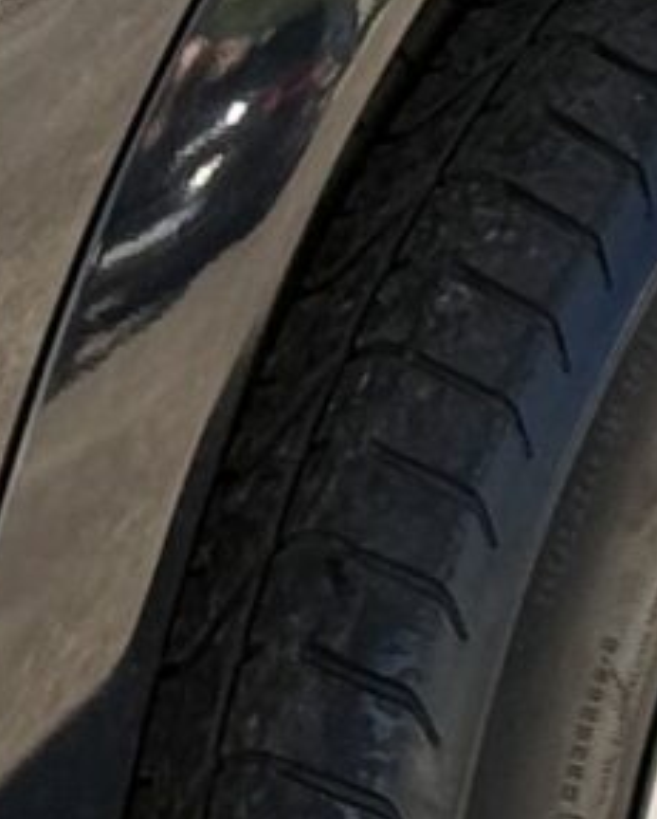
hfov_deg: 3.7
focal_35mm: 416
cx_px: 1004
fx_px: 10095
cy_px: -651
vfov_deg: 4.6
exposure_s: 1/601
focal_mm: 6.76
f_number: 1.78
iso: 100
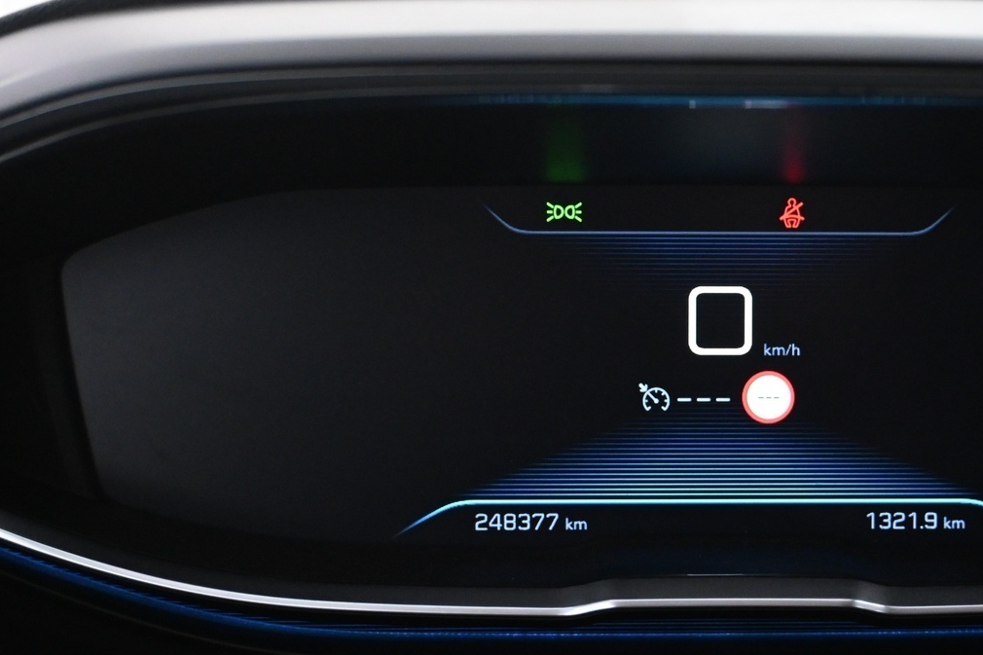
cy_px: 378
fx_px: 1906
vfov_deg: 19.5
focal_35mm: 70
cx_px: 716
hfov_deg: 28.6
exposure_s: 1/50
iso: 2800
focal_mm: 29
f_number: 4.8
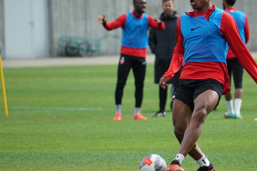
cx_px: 173
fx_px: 5528
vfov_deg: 1.8
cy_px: 62
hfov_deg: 2.7
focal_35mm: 774
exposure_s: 1/2000
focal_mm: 350
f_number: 6.3
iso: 800
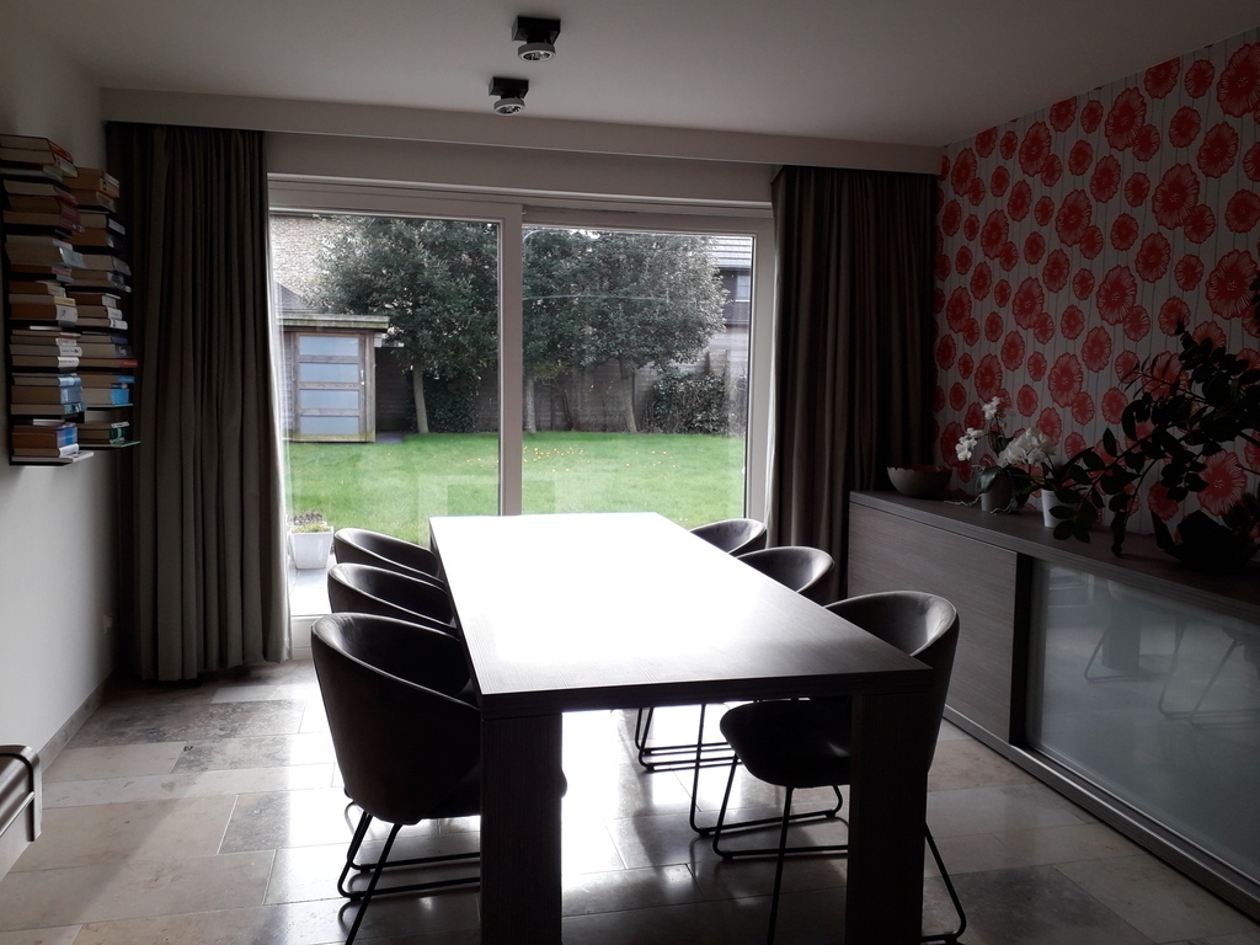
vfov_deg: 51.4
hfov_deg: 65.3
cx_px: 630
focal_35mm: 27
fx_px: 983
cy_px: 472
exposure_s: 1/107
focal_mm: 3.6
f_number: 1.9
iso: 40
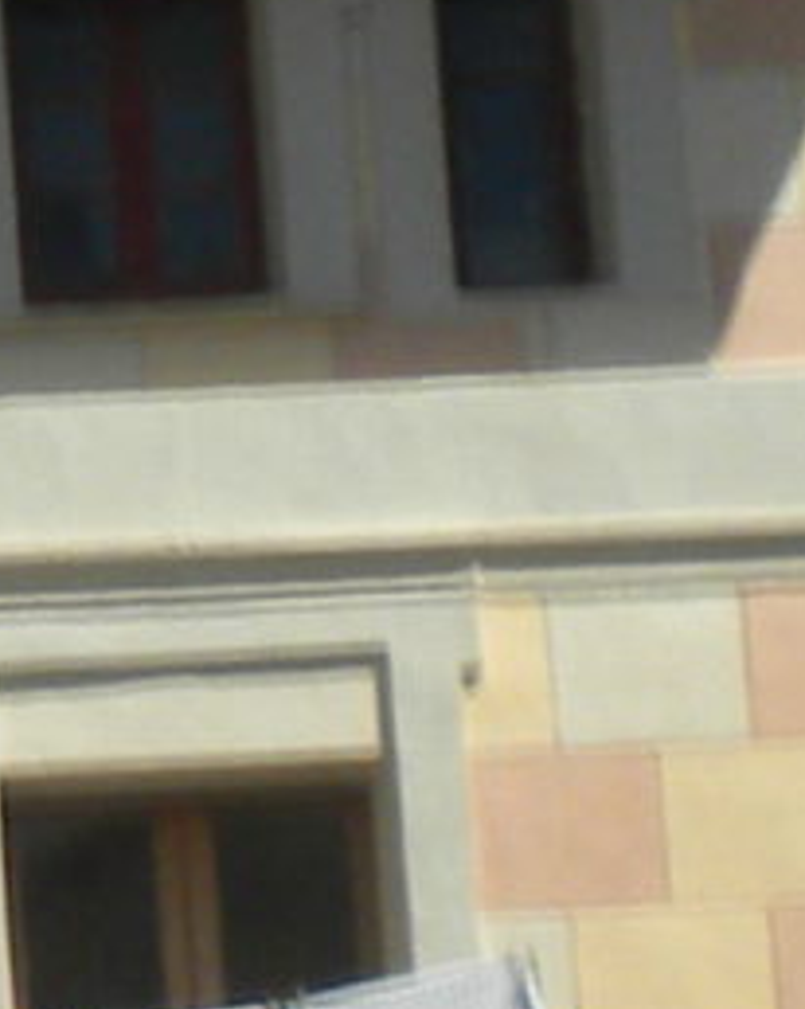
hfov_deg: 4.2
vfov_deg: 5.4
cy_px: 1005
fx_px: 10704
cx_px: -1172
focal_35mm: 359
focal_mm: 6.6
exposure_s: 1/114
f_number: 10
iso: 64
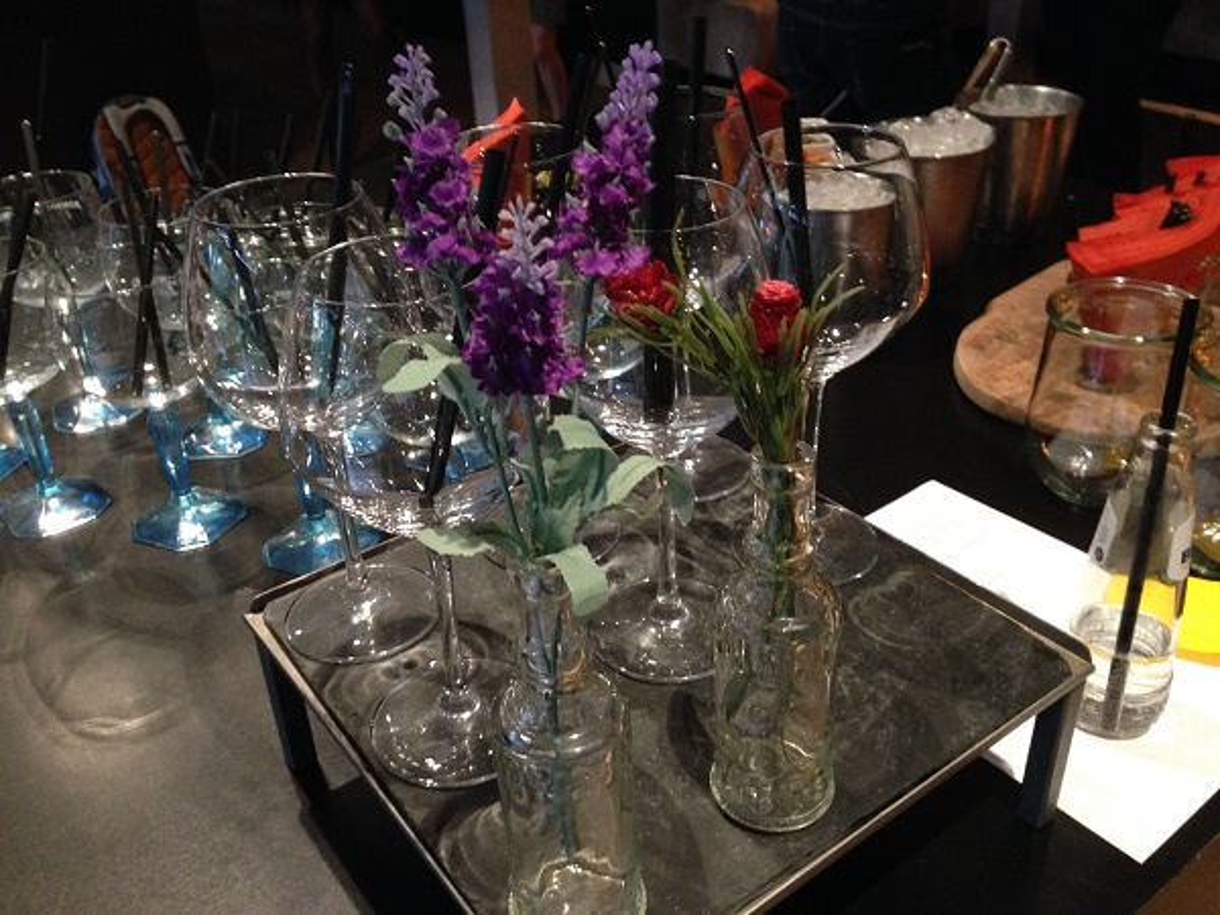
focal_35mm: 33
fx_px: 1163
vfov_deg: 42.9
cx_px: 610
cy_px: 458
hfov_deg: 55.4
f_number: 2.4
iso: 320
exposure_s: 1/15
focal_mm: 4.12
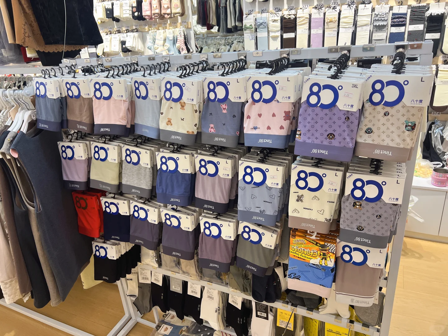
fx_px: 336
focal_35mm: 26
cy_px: 168
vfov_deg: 53.1
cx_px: 224
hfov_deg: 67.3
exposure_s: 1/100
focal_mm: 5.7
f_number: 1.5
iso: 100
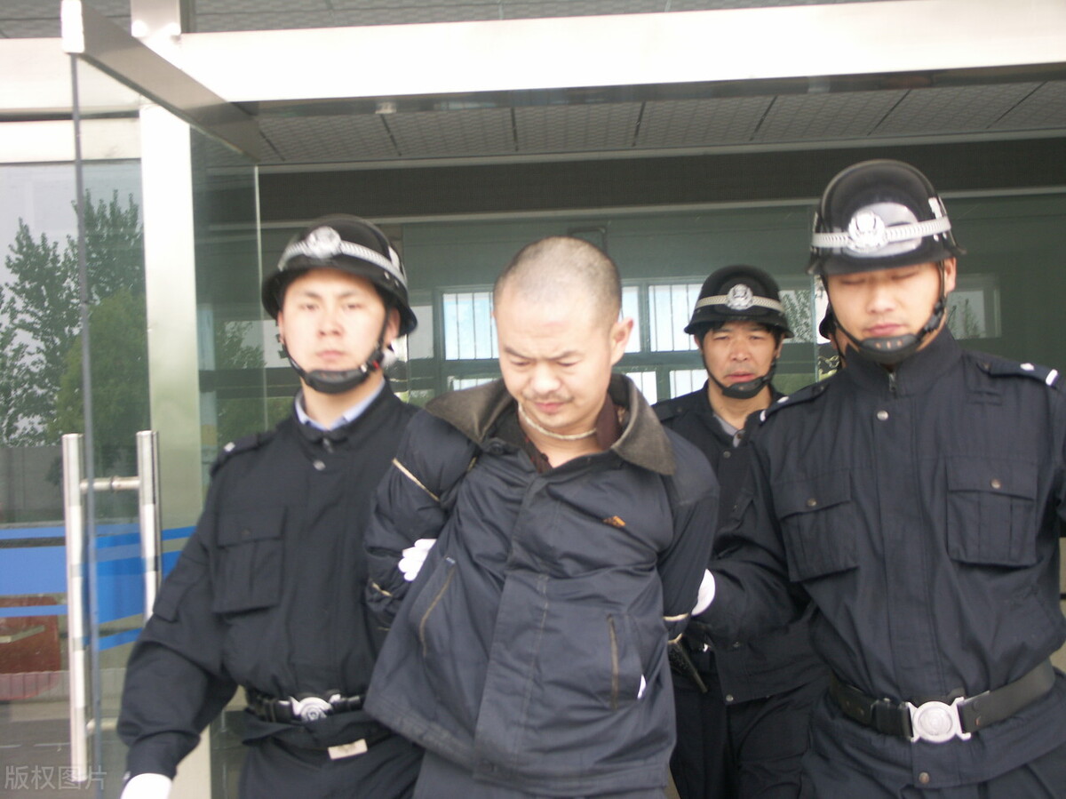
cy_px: 400
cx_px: 533
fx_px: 1939
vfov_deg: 23.3
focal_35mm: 63
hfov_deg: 30.7
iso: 64
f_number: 3.2
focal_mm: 16.03
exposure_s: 1/60
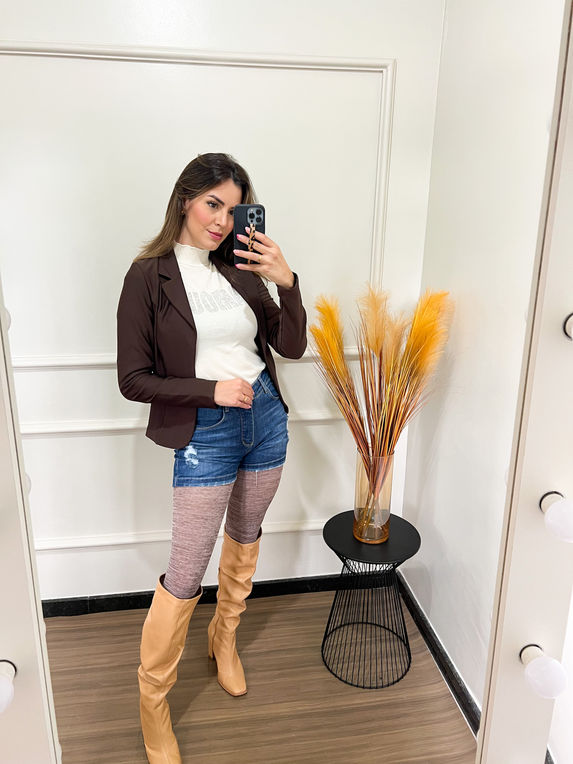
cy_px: 382
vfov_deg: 67.3
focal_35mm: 26
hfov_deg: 53.1
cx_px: 286
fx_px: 574
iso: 125
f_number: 1.5
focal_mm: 5.7
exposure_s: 1/60
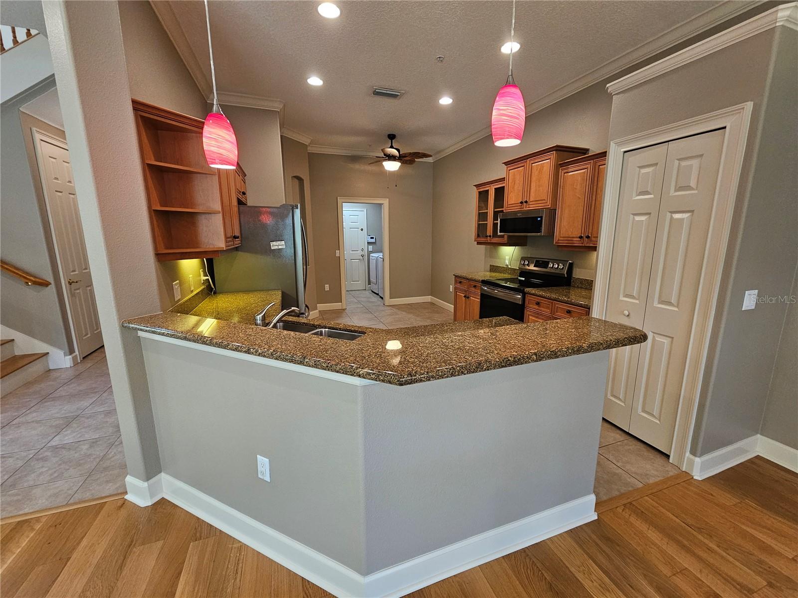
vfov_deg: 89.9
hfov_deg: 106.2
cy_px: 299
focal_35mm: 13
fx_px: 300
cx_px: 399
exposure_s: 1/60
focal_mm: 2.2
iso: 250
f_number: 2.2
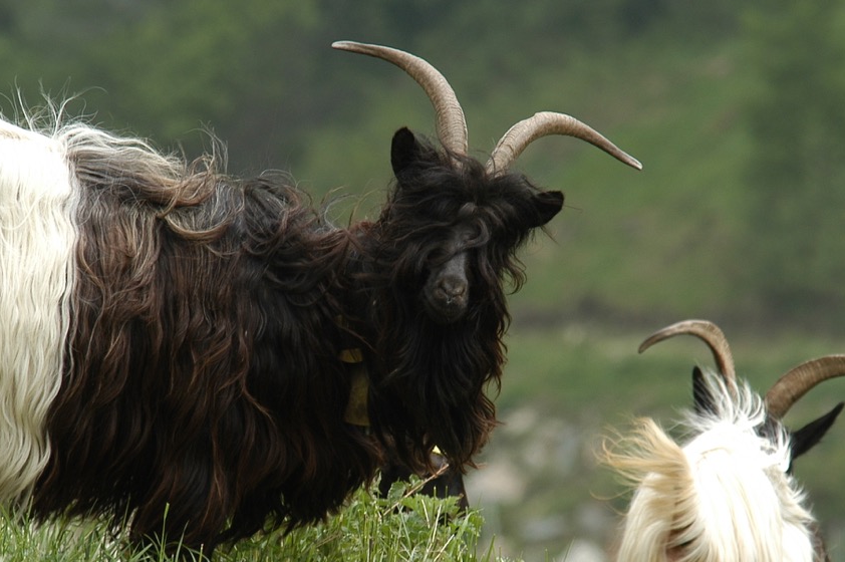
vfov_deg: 1.7
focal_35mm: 823
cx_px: 393
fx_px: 19302
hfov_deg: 2.5
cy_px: 355
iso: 200
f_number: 8
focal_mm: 330
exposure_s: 1/160
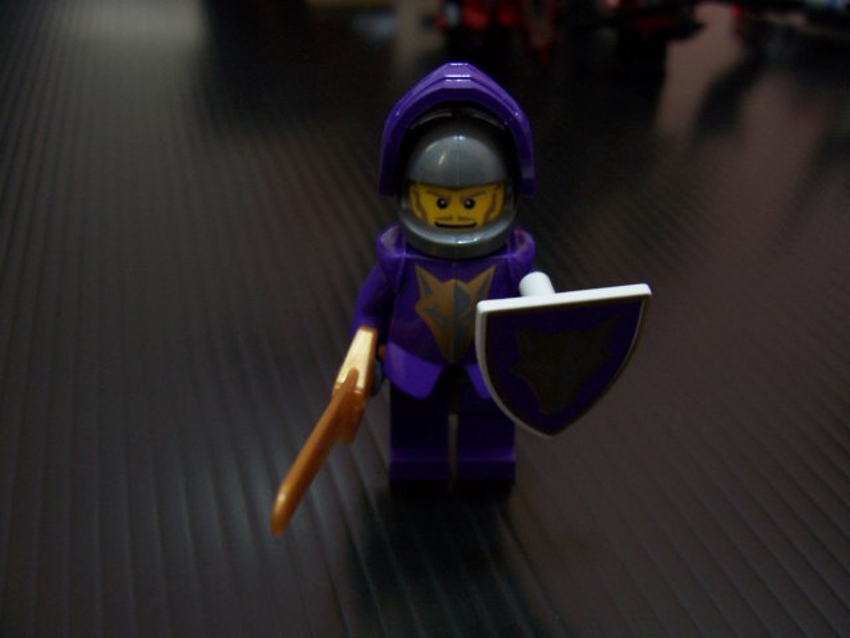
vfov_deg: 41.8
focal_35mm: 34
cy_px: 319
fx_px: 835
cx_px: 425
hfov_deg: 54.0
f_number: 2.7
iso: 160
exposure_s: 1/2
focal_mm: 5.6
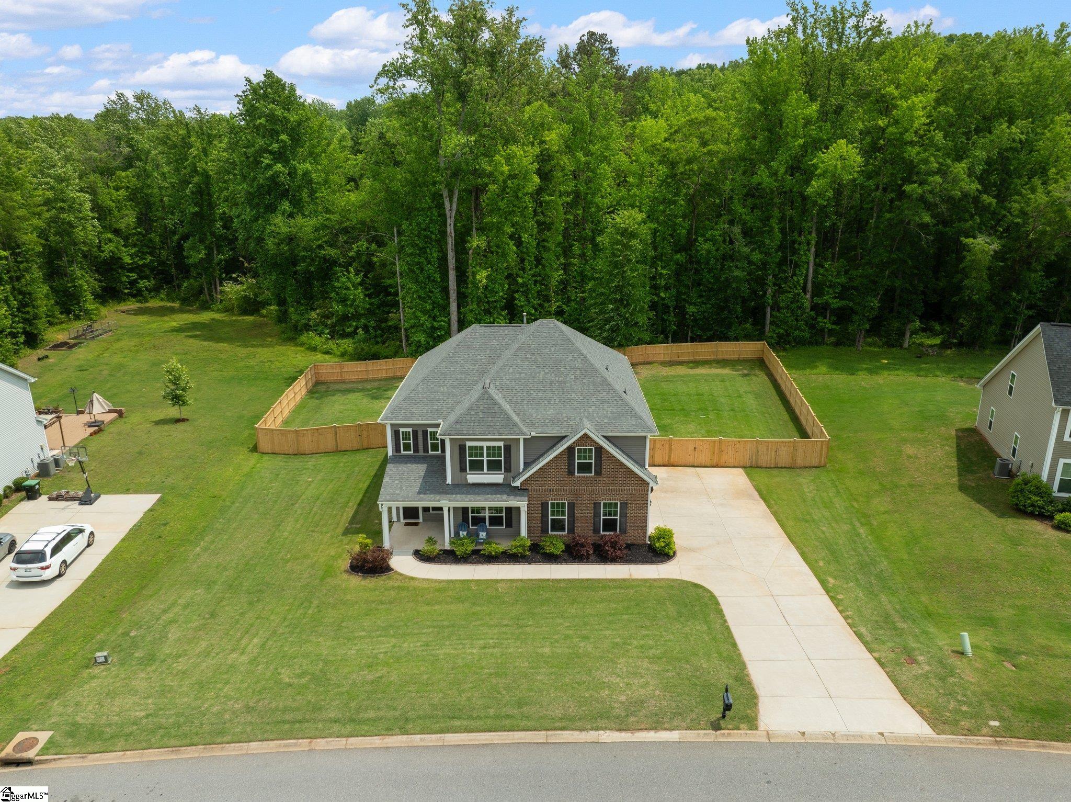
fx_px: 742
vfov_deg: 56.8
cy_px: 401
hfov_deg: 71.6
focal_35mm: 24
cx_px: 536
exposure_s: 1/80
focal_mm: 12.29
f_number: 5
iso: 100
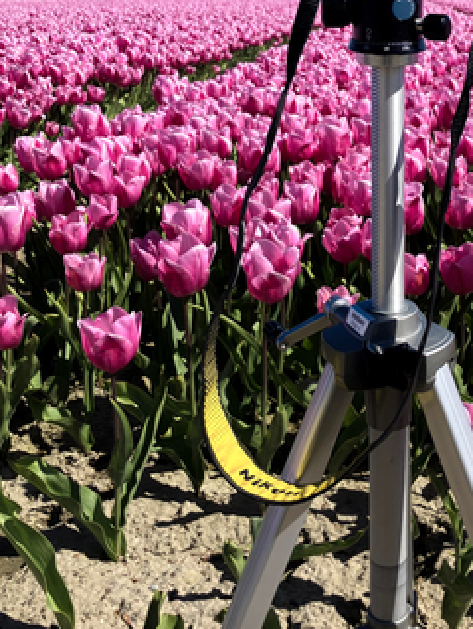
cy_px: 132
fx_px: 983
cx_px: 388
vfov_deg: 34.5
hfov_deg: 26.5
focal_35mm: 54
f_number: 1.8
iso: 32
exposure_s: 1/2024
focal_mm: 3.99
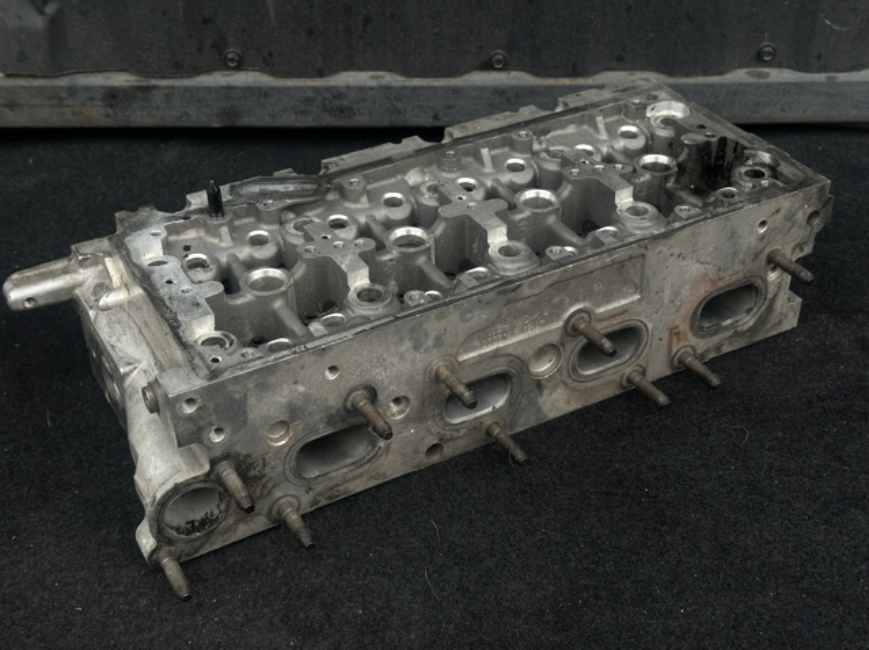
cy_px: 325
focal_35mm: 48
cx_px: 434
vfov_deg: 30.2
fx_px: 1204
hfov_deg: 39.7
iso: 64
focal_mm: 6.86
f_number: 1.78
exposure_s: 1/501
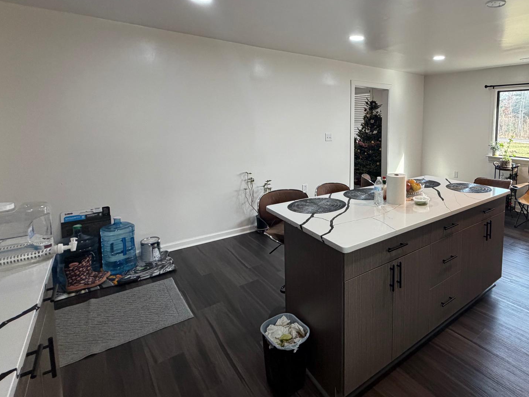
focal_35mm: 20
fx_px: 306
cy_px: 149
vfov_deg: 65.0
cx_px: 375
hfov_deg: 77.6
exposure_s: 1/120
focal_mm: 2.22
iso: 200
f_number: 2.2
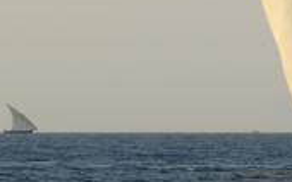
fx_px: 4008
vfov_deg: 2.6
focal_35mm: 504
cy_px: -2
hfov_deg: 4.2
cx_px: 249
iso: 200
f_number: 5
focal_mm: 200
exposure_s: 1/640
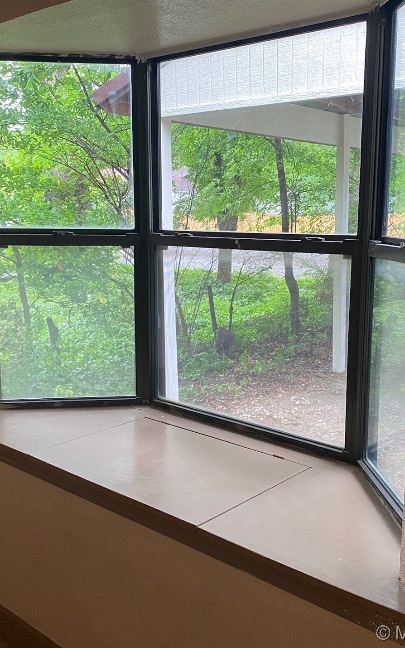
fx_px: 653
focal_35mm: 37
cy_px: 326
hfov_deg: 34.4
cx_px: 220
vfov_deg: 52.7
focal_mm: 4.25
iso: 100
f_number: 1.8
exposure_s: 1/60
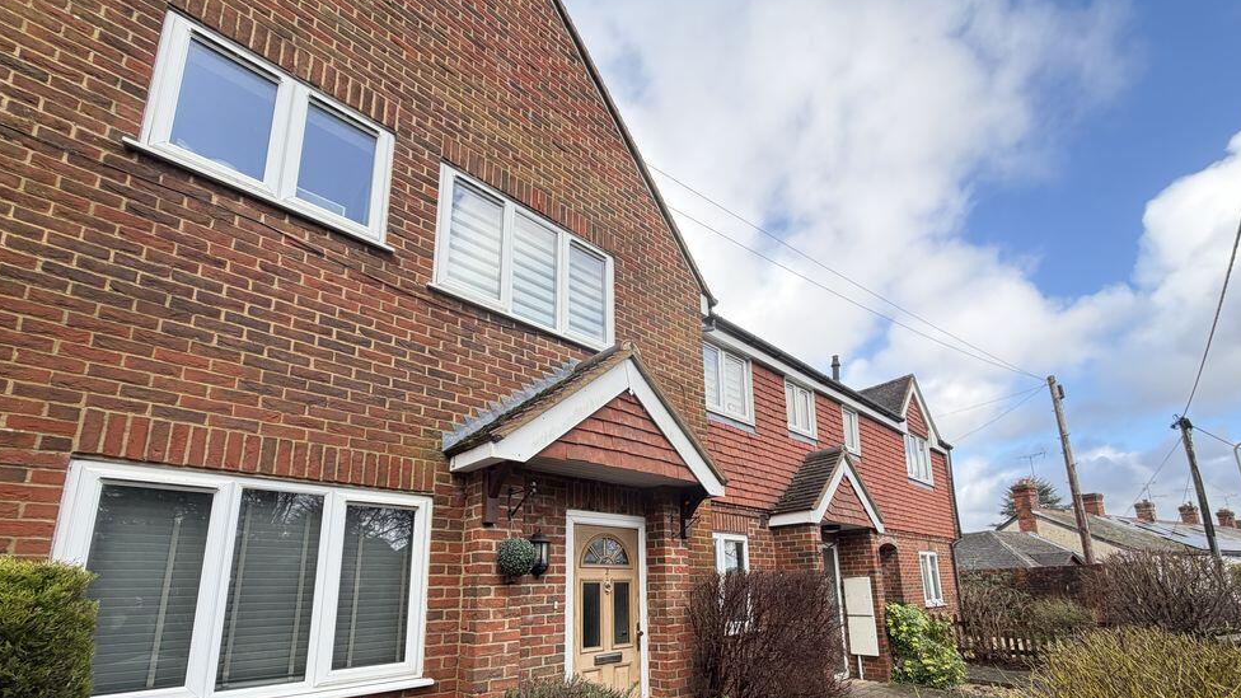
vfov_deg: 65.1
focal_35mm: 16
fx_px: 527
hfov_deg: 99.3
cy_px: 473
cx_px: 643
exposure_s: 1/228
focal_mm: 2.22
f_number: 2.2
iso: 50
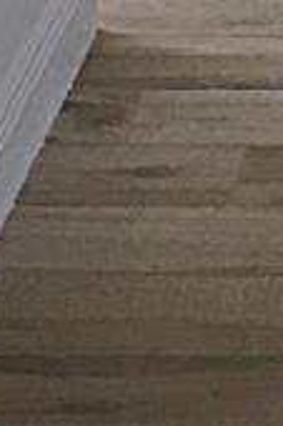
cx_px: 571
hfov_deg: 6.3
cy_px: -521
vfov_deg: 8.9
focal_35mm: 213
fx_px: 2517
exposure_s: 1/30
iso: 80
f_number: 2.2
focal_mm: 4.15
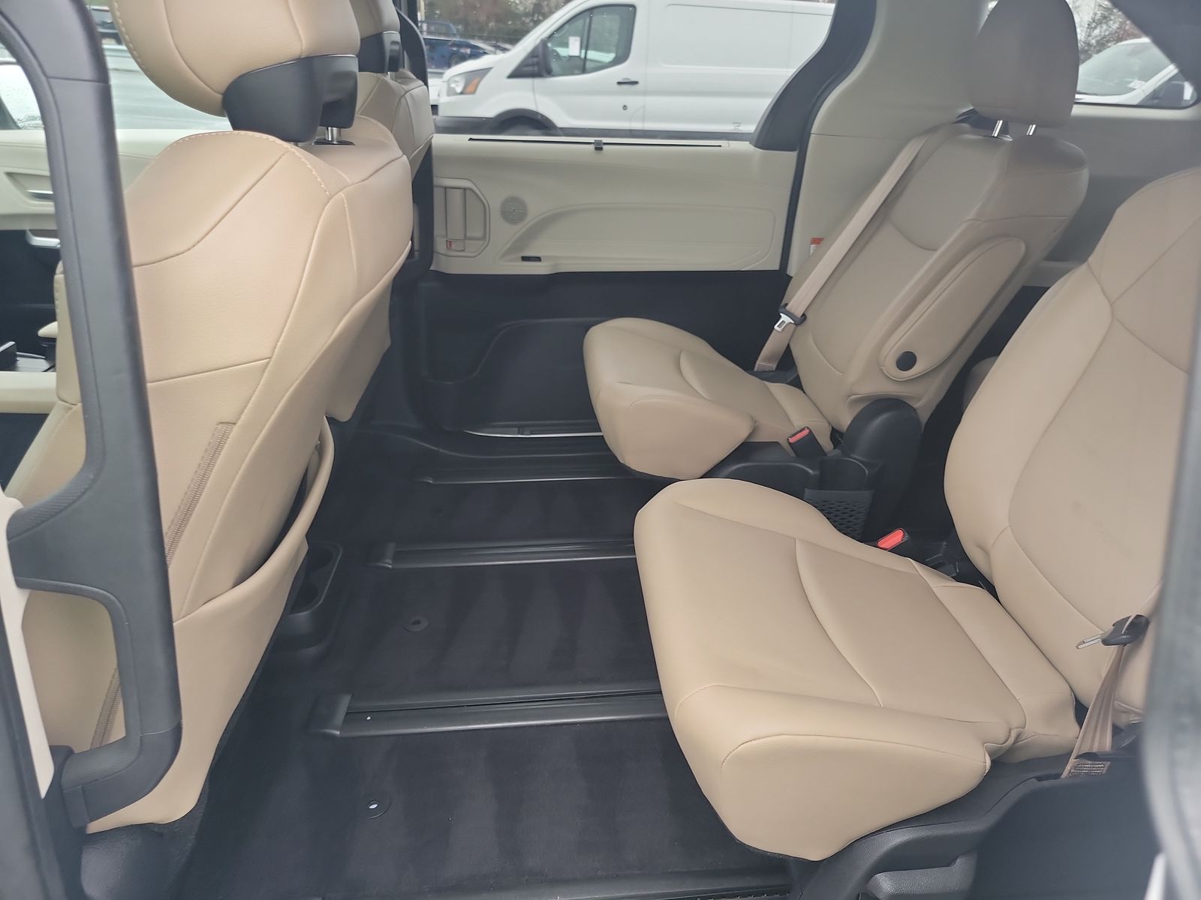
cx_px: 600
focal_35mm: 24
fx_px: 833
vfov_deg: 56.8
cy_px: 450
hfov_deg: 71.6
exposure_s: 1/59
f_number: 1.8
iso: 188
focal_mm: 6.7
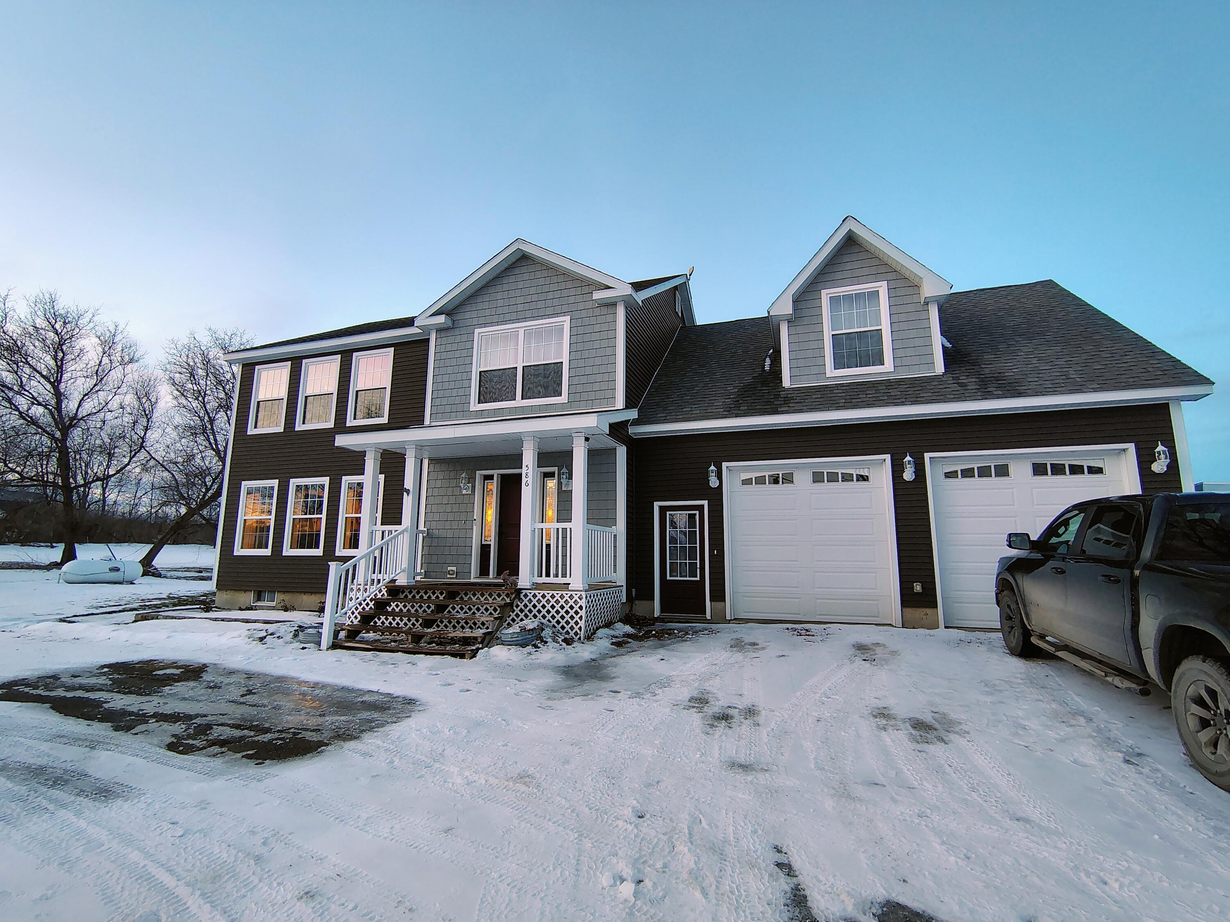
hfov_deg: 94.5
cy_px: 461
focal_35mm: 16
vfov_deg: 78.1
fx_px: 569
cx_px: 615
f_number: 2.2
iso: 515
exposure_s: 1/24
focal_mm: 2.13
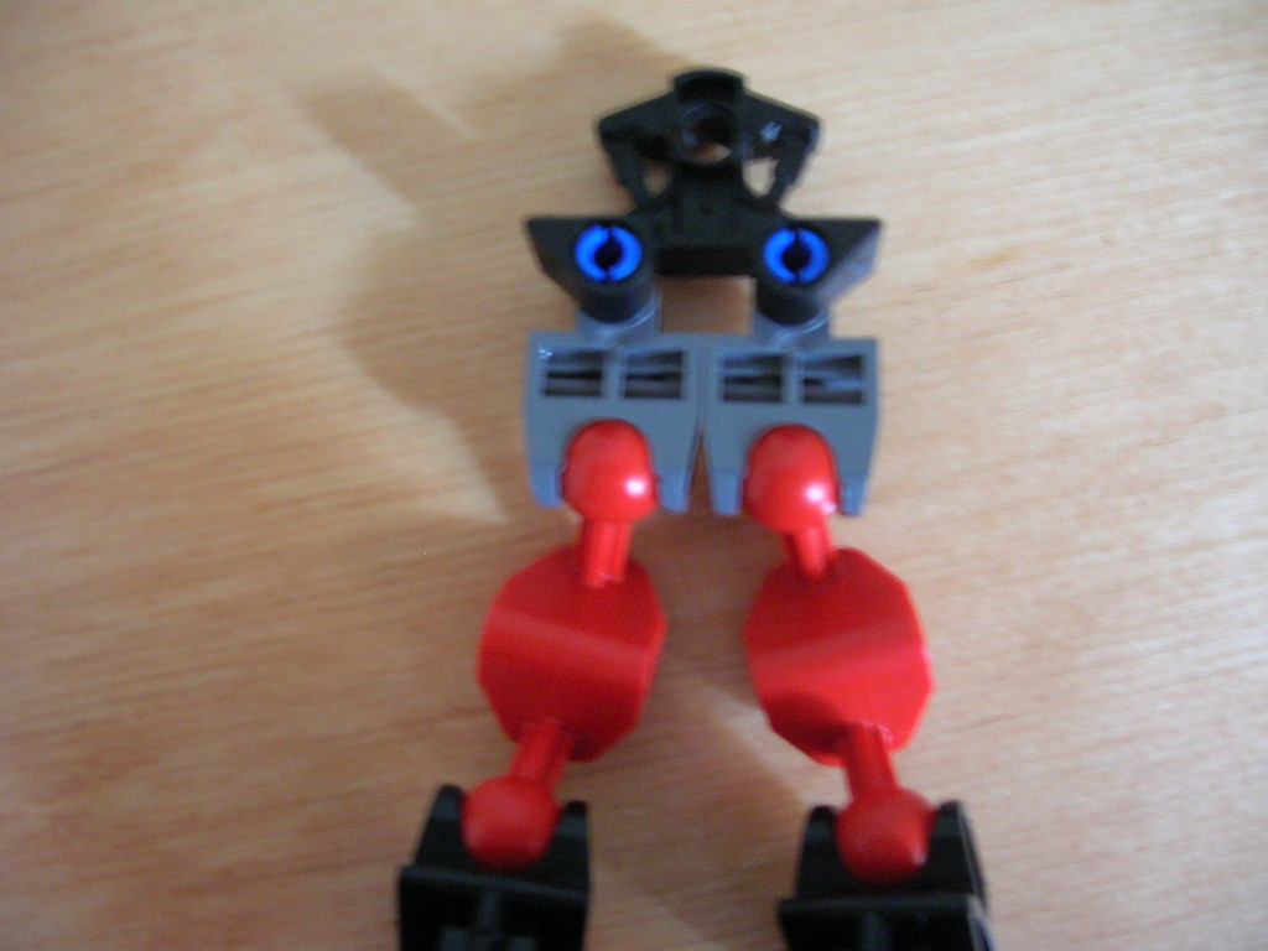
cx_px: 634
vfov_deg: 41.8
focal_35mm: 34
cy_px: 476
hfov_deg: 54.0
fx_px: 1245
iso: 200
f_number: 2.9
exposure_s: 1/1.3
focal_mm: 5.7
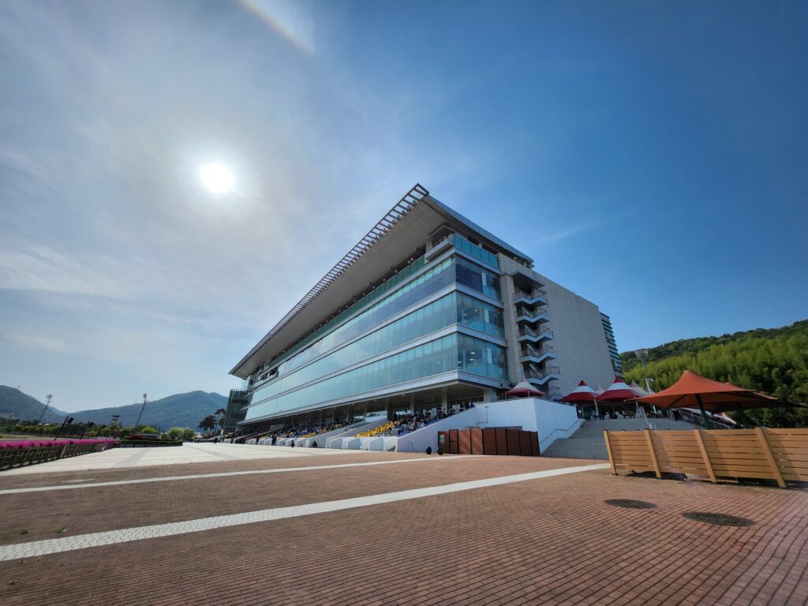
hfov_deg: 106.2
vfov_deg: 89.9
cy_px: 303
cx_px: 404
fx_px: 303
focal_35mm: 13
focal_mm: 1.74
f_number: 2.2
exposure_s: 1/2930
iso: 32
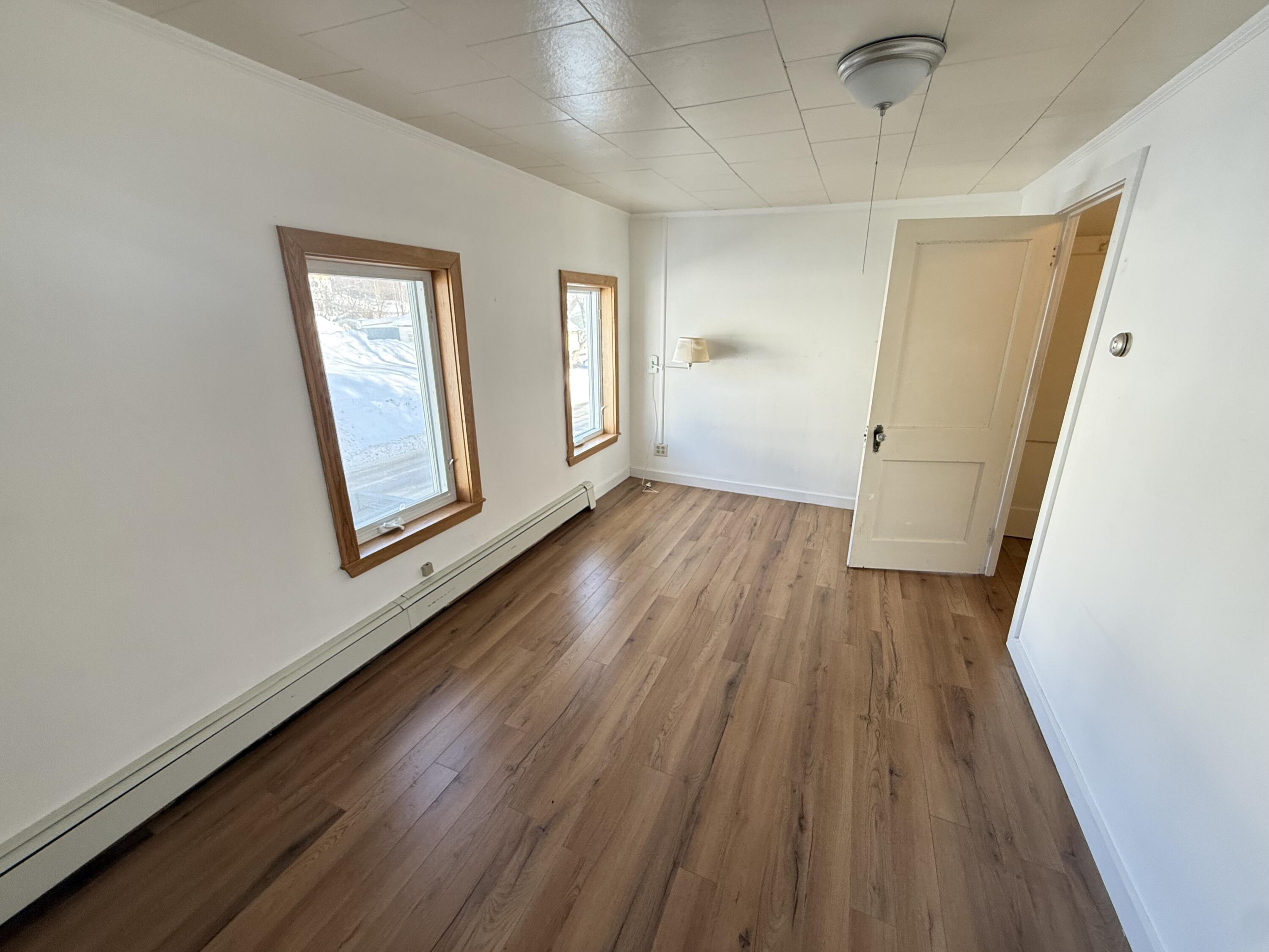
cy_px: 476
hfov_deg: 102.1
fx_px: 513
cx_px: 634
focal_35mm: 14
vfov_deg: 85.7
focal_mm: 2.22
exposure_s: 1/99
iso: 160
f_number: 2.2
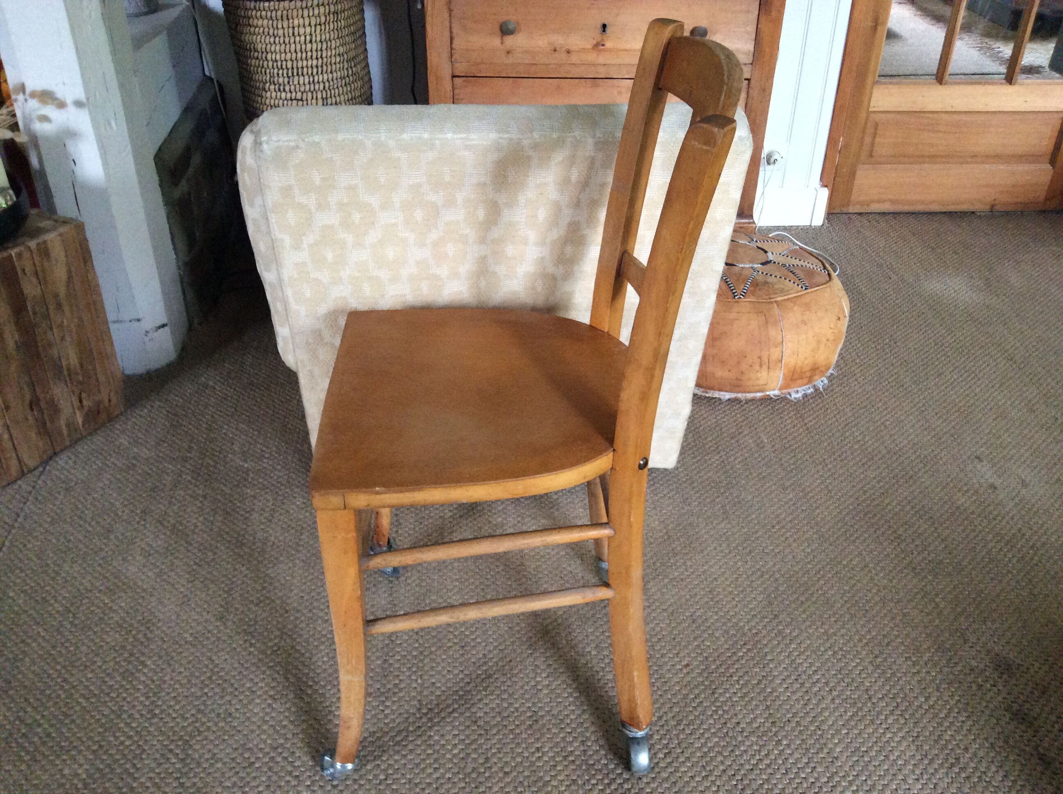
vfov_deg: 44.1
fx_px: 981
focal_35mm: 32
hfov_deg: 56.9
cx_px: 532
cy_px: 397
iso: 200
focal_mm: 3.3
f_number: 2.4
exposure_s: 1/25
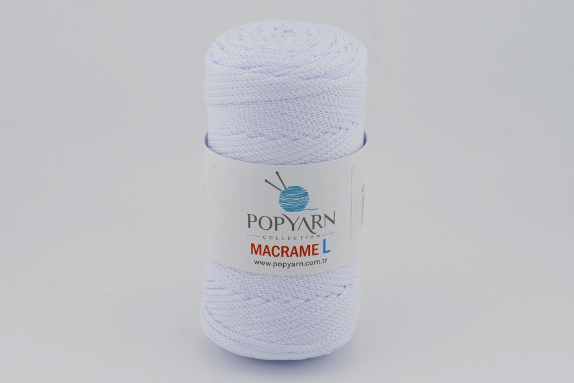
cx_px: 287
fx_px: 1244
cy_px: 192
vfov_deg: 17.5
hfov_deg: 26.0
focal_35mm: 78
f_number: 9
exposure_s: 1/320
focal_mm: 52
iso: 200
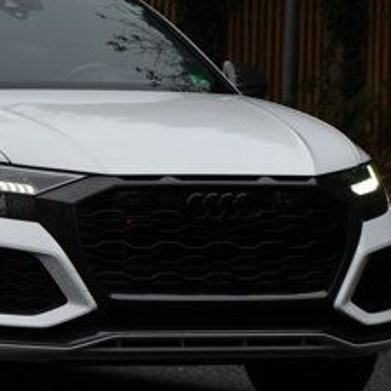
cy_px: 88
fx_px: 4255
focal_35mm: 333
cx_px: -3
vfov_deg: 5.3
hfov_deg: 5.2
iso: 200
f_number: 8
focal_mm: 92
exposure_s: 1/250
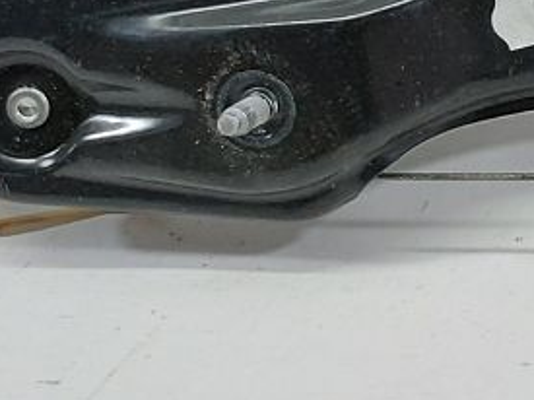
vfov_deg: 11.7
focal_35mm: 121
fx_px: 1866
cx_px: 1110
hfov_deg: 13.6
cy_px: -214
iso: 80
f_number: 1.8
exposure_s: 1/50
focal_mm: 5.23
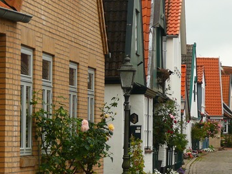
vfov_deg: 7.2
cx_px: 202
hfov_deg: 9.5
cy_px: 112
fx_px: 1387
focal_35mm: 207
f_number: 3.2
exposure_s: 1/80
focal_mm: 21
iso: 100
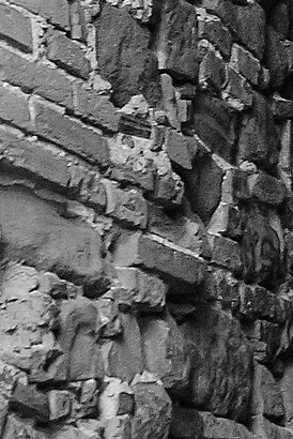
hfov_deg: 5.4
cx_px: 756
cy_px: 425
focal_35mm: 246
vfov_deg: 8.3
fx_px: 2998
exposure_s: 1/50
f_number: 3.5
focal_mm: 28
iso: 400
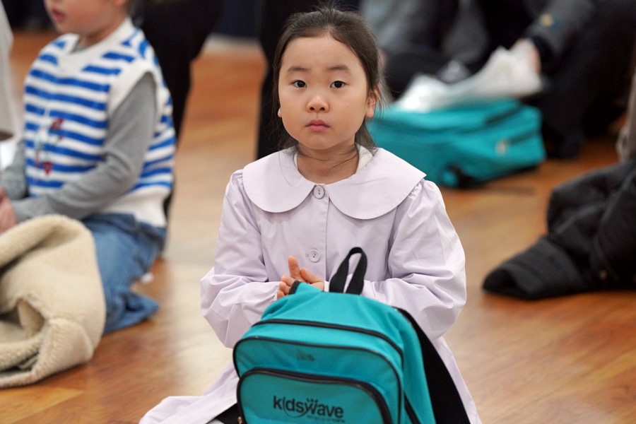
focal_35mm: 200
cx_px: 318
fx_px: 3533
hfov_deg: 10.3
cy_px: 212
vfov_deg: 6.9
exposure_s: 1/250
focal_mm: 200
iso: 2000
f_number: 4
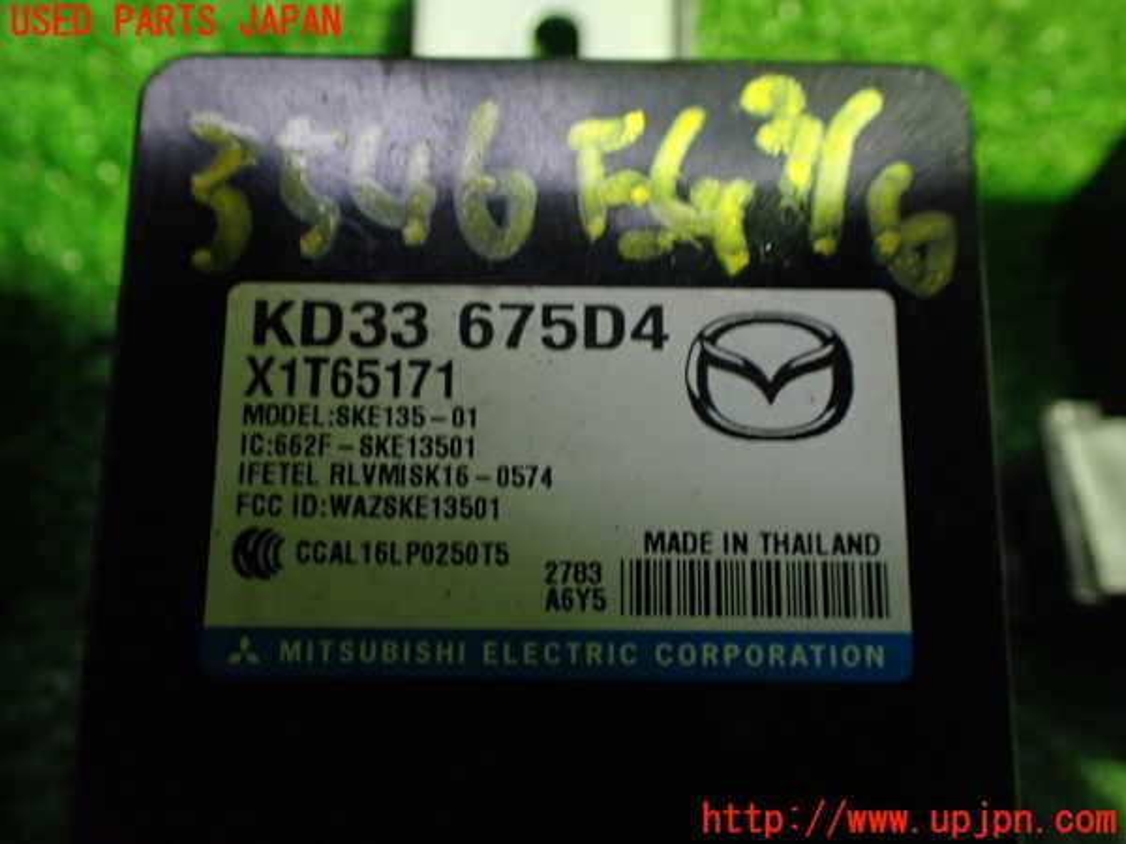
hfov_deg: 60.0
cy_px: 422
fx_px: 976
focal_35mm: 30
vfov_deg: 46.8
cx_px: 563
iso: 800
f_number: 2.3
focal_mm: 5.4
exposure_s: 1/50
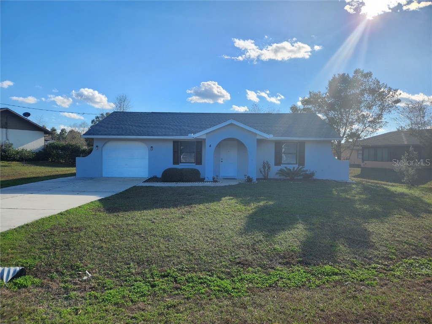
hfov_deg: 73.9
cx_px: 216
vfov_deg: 58.9
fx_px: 287
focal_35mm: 23
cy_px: 162
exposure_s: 1/1723
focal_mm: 5.4
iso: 20
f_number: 1.8
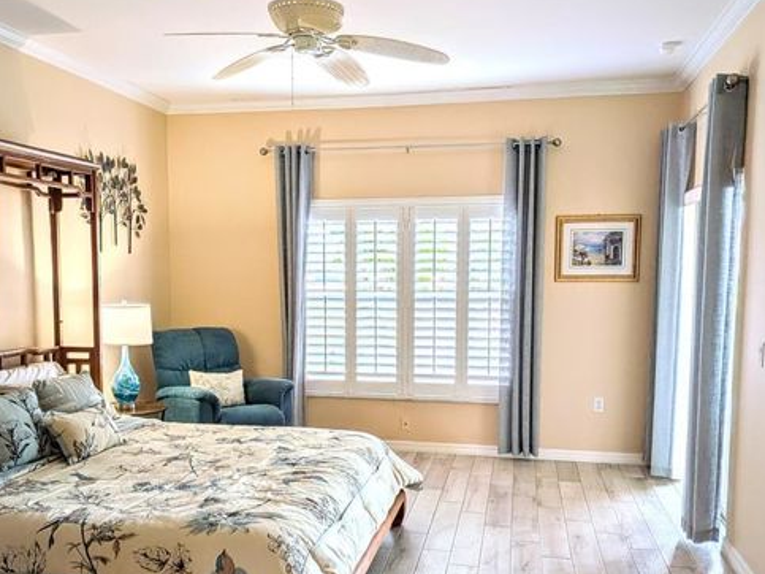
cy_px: 346
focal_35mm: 35
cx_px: 318
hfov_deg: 52.4
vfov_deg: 40.5
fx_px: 773
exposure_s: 1/294
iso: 28
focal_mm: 4.53
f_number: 1.7
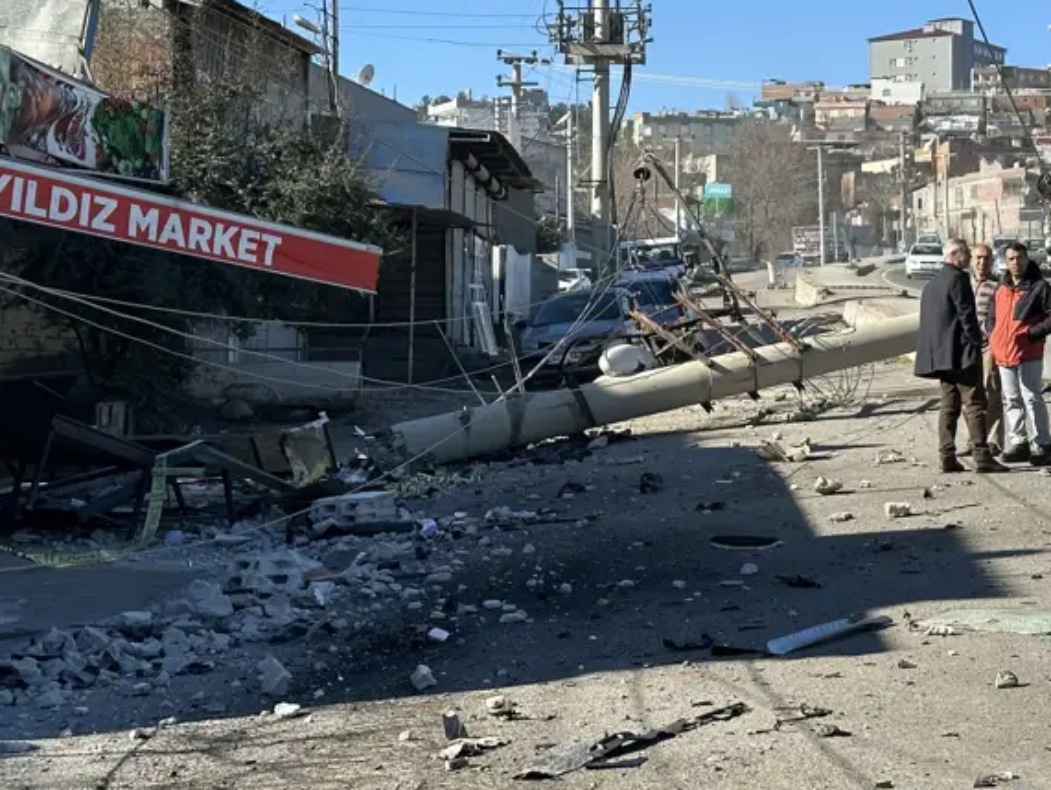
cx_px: 607
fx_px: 2552
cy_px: 263
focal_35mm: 84
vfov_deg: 17.5
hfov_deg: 23.2
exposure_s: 1/2890
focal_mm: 6.86
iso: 64
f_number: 1.78
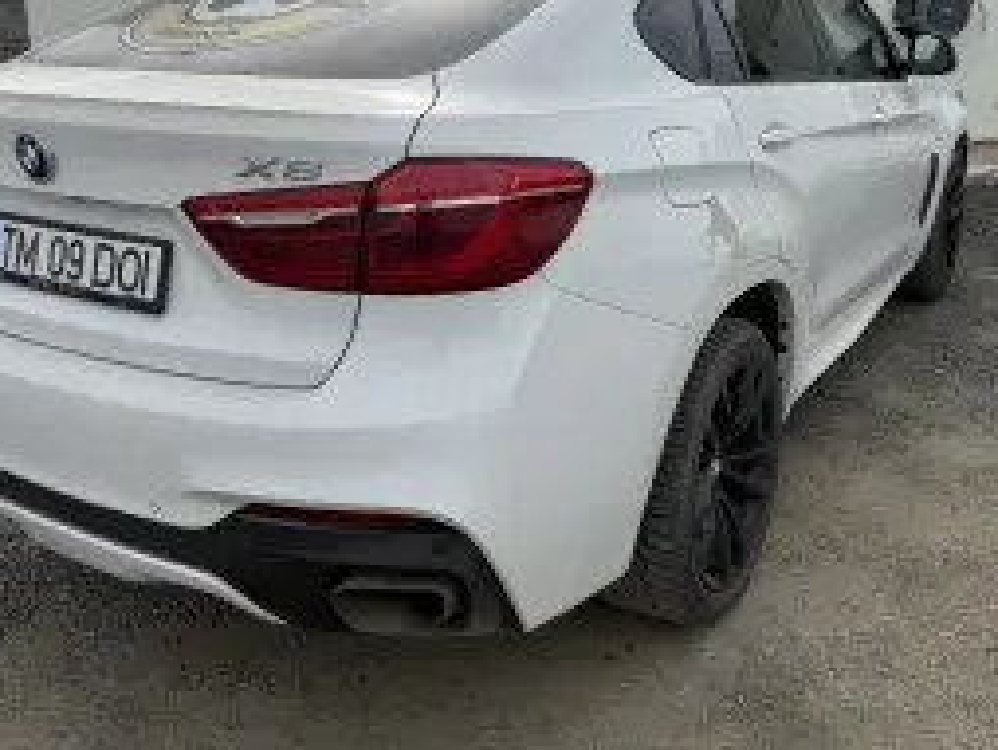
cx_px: 574
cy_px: 247
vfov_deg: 41.3
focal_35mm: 34
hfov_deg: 53.7
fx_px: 981
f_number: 1.78
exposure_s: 1/6173
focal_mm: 6.76
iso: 100
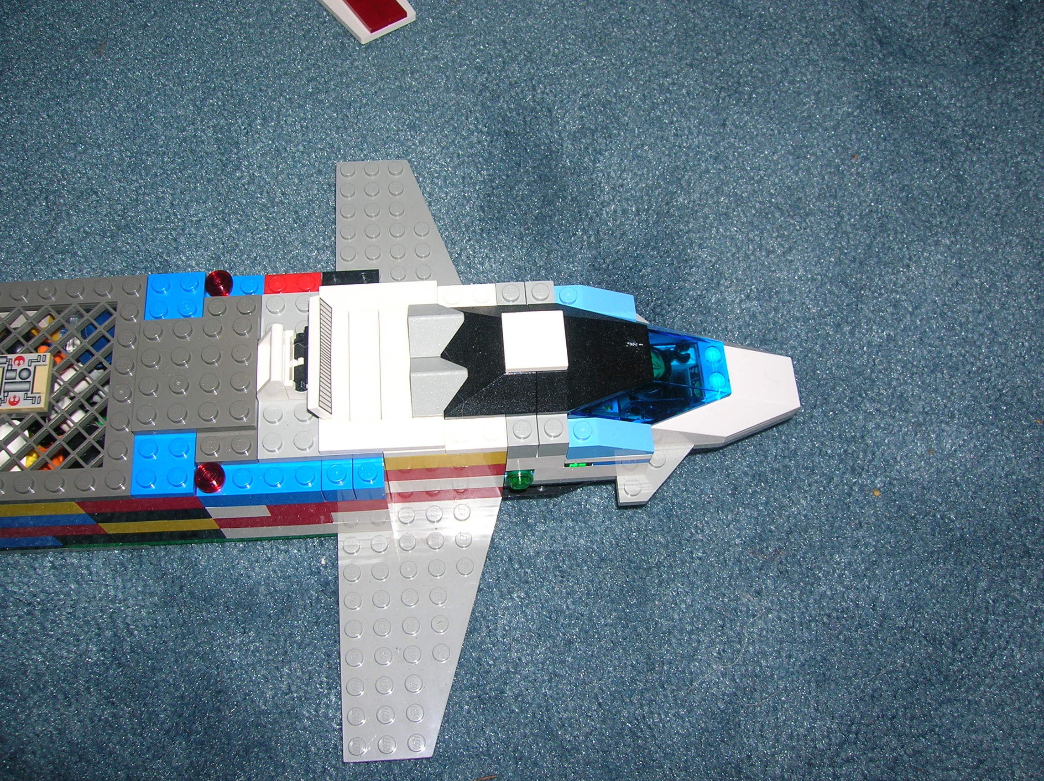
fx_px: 1025
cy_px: 390
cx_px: 522
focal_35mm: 34
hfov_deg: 54.0
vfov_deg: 41.7
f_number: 4.9
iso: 50
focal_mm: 5.7
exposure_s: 1/60.1
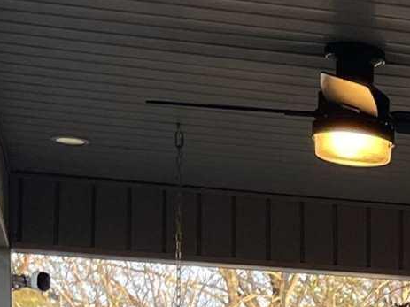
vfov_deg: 8.3
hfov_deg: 10.4
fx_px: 1966
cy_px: 691
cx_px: 966
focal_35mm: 166
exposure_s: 1/121
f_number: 1.6
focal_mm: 5.1
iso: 50
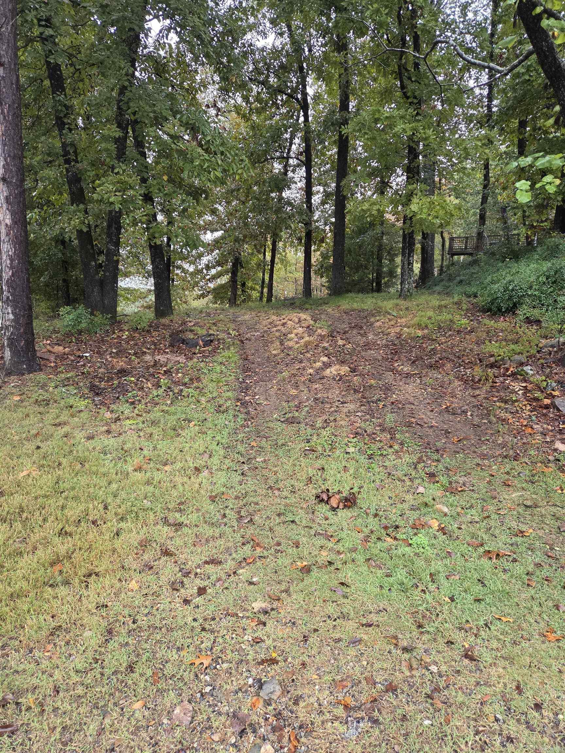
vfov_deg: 73.9
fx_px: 501
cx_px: 282
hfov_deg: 58.9
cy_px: 376
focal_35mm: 23
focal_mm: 5.4
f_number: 1.8
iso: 160
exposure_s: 1/120
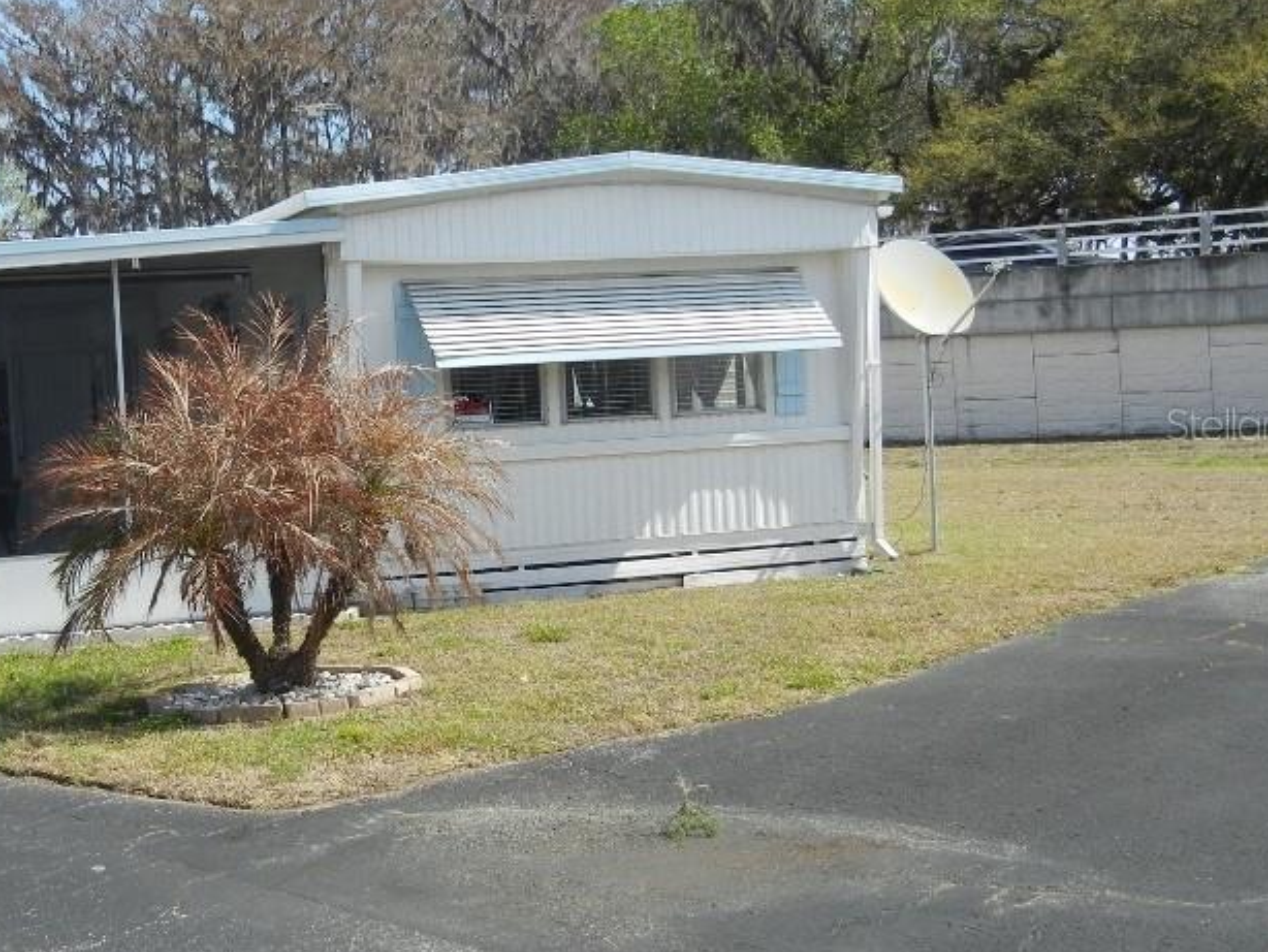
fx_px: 1832
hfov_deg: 37.2
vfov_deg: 29.1
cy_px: 423
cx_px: 304
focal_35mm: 50
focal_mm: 5.4
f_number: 7
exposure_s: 1/340
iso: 160
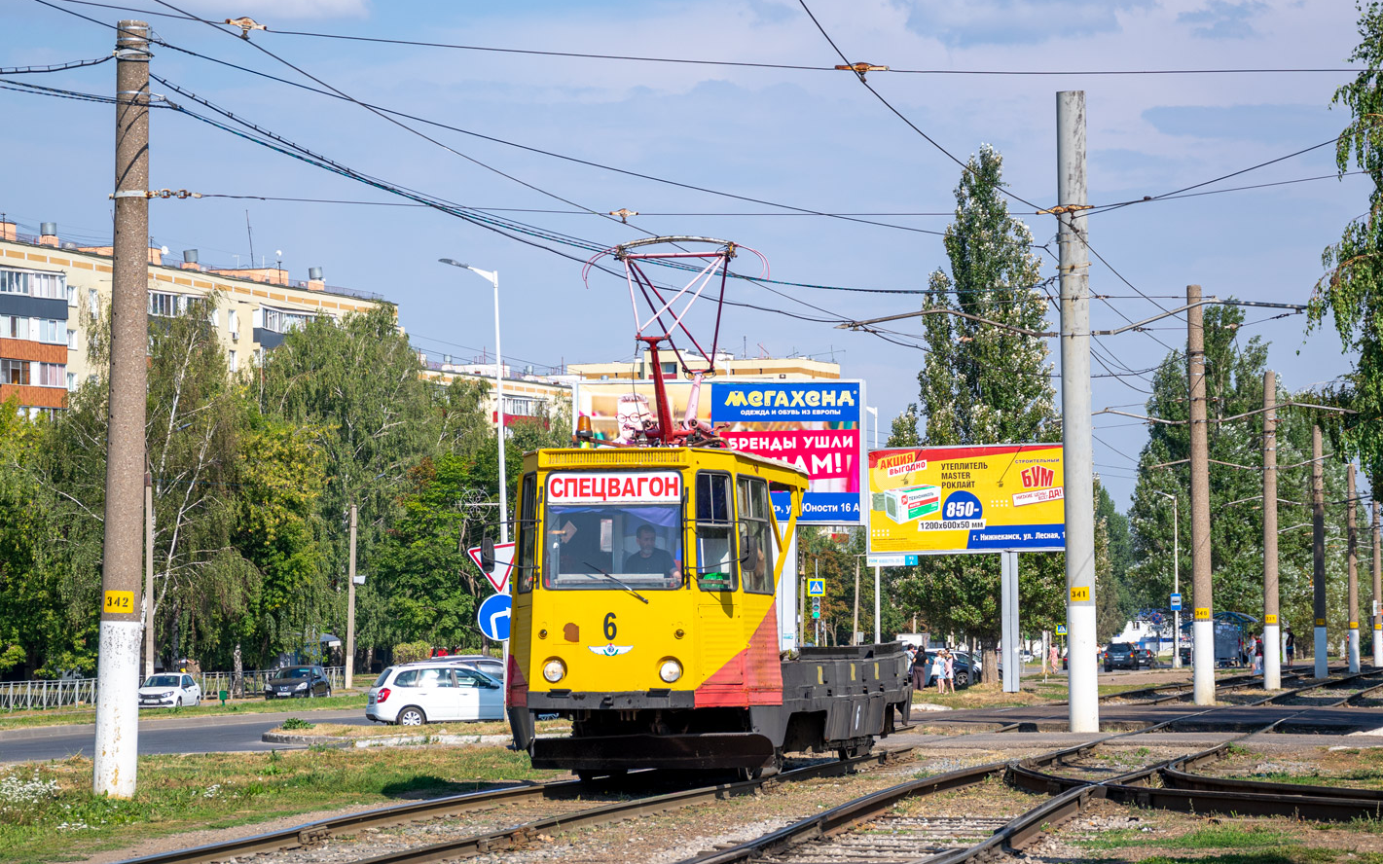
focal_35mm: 103
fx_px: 3882
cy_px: 466
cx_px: 698
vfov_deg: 12.7
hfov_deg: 20.2
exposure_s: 1/500
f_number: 5.6
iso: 100
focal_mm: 66
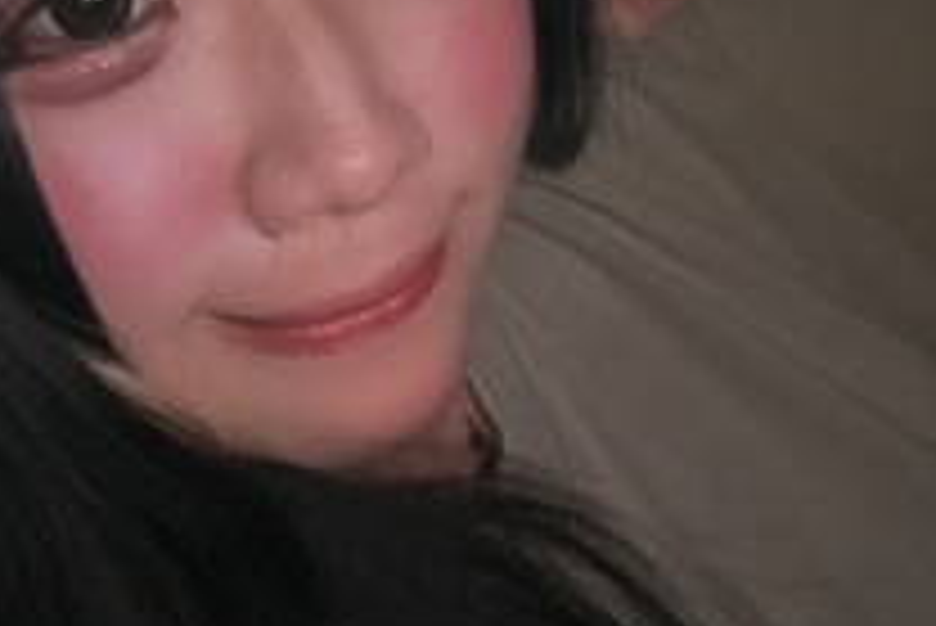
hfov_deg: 41.3
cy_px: 207
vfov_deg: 29.1
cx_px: 216
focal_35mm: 46
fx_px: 1197
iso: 500
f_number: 1.9
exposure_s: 1/20
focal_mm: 2.69
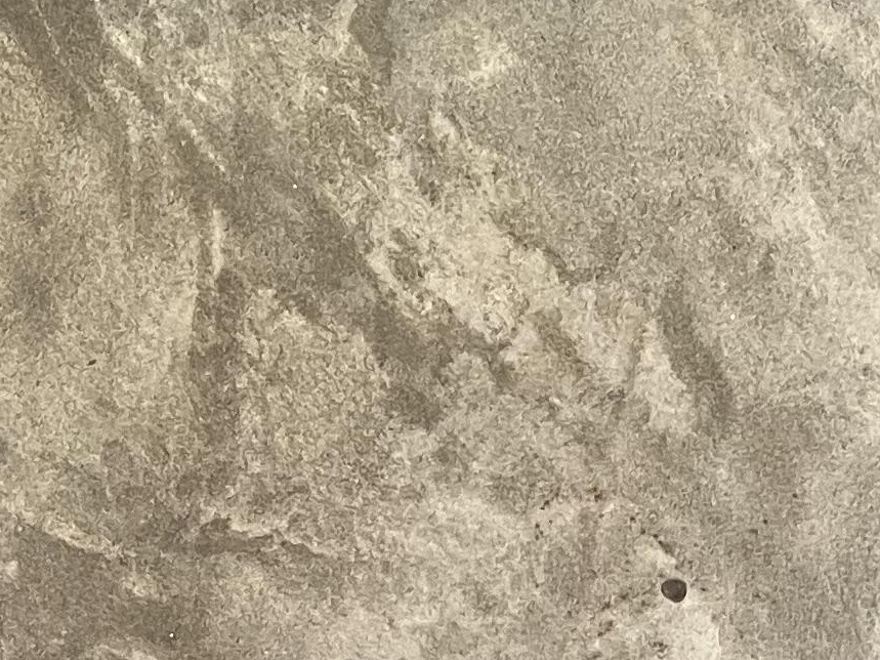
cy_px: -646
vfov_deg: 11.1
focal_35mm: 122
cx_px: 29
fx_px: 3101
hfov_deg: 15.9
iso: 160
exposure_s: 1/60
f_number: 1.6
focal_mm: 5.1
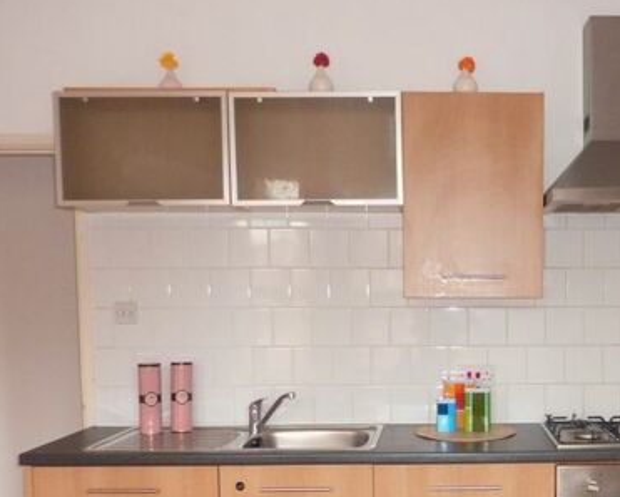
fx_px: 844
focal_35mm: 46
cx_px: 473
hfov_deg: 39.1
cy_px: 376
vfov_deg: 32.1
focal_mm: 4.1
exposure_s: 1/40
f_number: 3.3
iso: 400
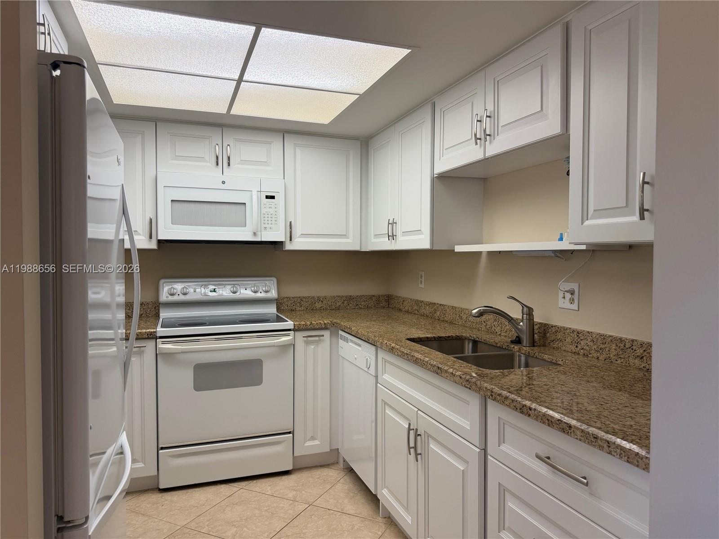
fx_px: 498
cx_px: 360
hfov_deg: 71.6
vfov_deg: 56.8
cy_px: 270
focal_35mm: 24
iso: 125
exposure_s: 1/189
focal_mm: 6.76
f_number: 1.78
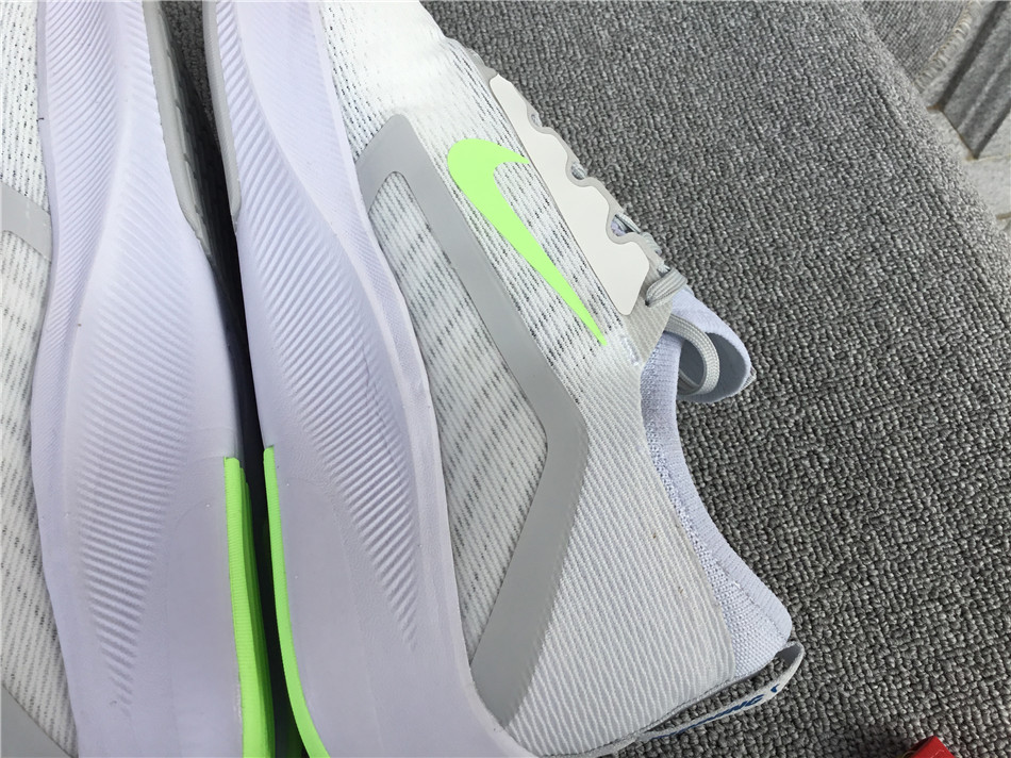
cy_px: 379
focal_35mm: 31
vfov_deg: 45.4
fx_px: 905
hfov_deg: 58.4
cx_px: 506
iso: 25
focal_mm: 3.3
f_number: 2.4
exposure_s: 1/637
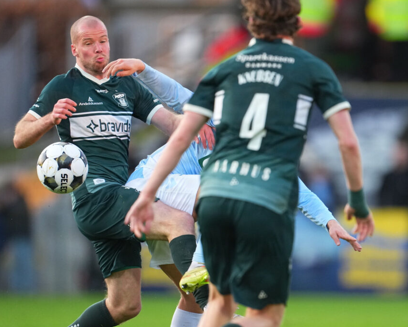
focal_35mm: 633
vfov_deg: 2.4
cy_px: 164
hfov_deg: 3.1
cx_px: 206
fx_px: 7644
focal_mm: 560
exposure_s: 1/1250
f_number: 4
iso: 2500
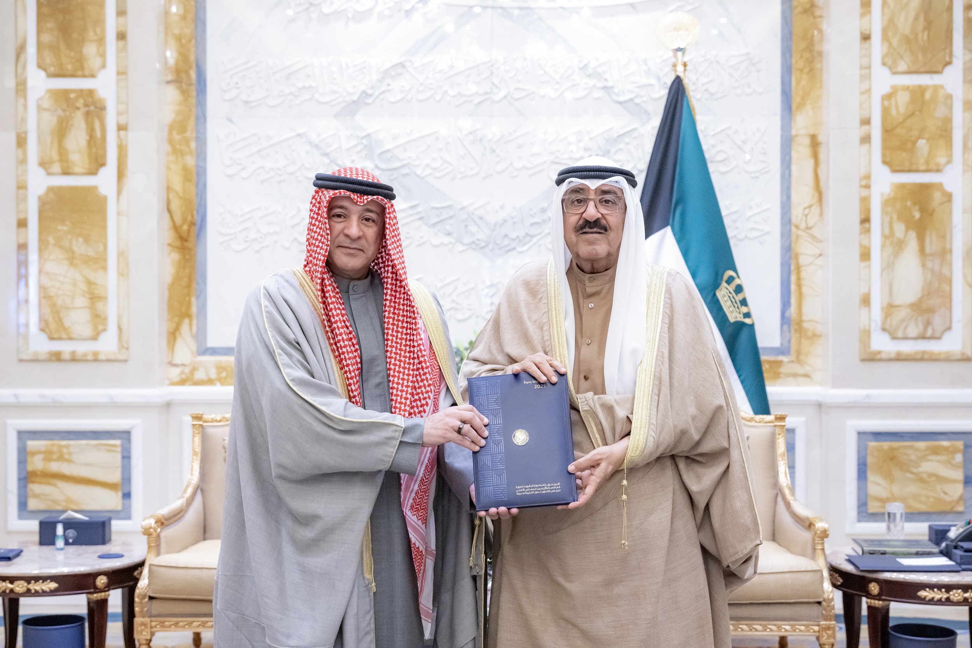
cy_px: 324
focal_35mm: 52
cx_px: 486
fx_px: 1404
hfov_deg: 38.2
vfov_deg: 26.0
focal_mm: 52
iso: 8000
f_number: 4
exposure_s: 1/200
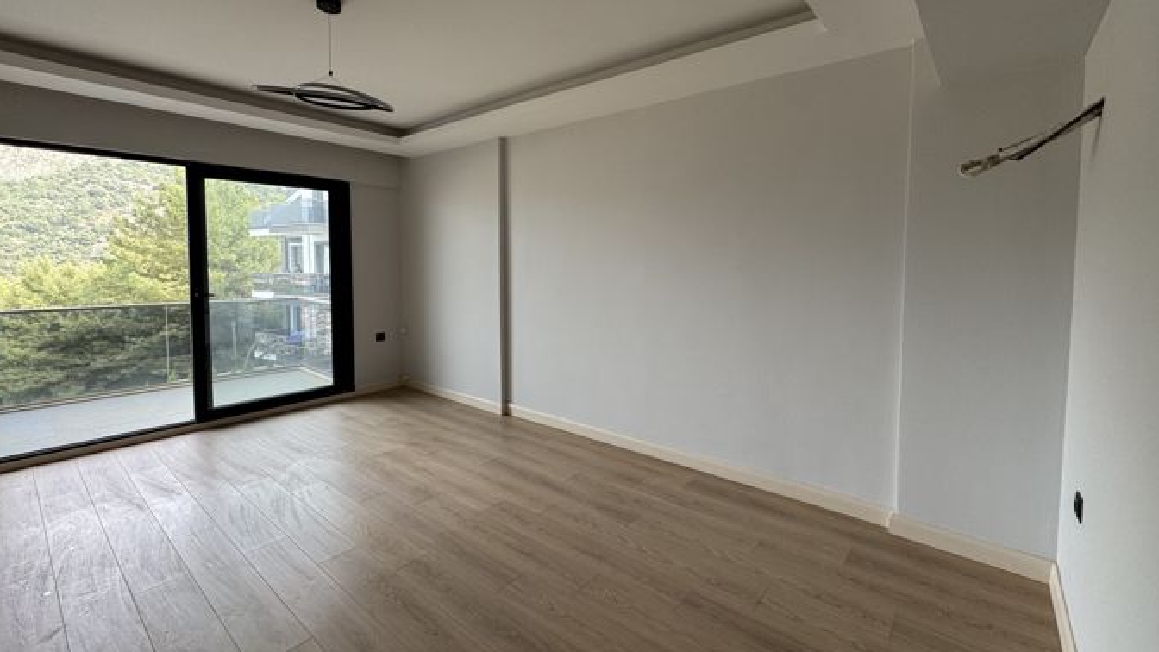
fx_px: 492
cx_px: 591
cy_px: 286
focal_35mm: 16
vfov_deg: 66.8
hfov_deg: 99.4
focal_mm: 2.22
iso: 80
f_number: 2.2
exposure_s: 1/99
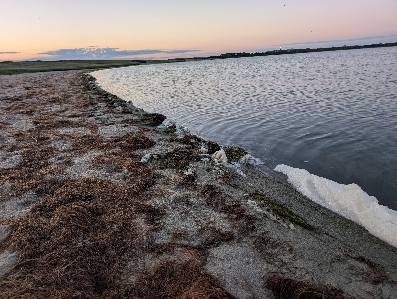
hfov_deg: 71.5
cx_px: 198
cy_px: 150
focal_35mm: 24
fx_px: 276
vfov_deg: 56.9
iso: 88
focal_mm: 6.9
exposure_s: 1/195
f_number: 1.68
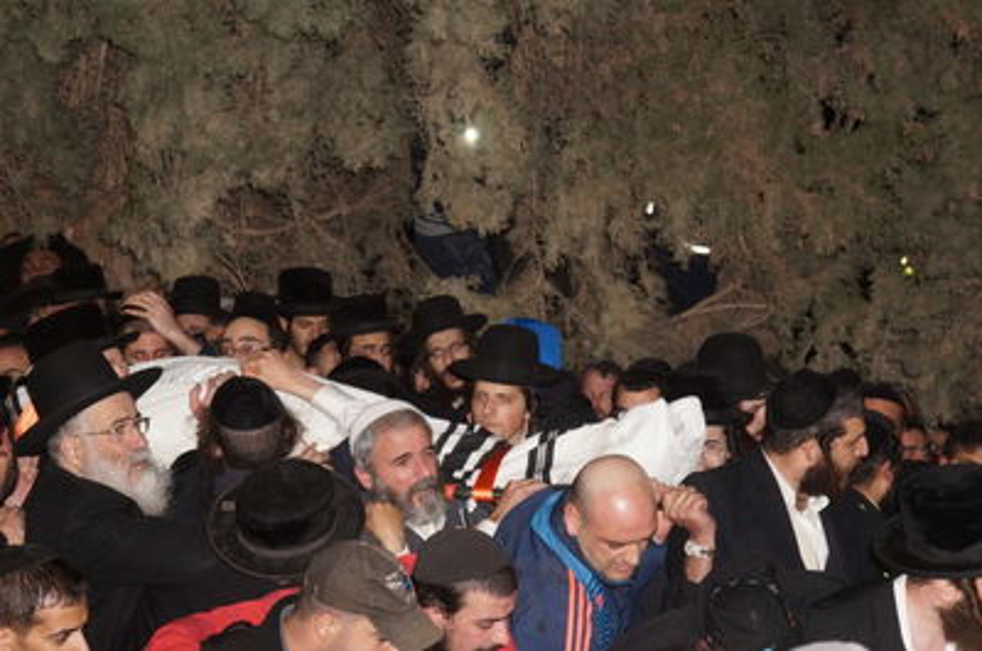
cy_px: 326
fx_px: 1919
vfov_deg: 19.2
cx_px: 491
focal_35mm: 70
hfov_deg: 28.7
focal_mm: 47
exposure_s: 1/60
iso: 2000
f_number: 5
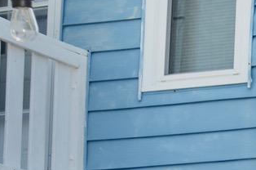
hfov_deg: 8.3
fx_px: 1668
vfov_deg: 5.6
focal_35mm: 235
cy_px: 394
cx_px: 538
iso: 100
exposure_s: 1/200
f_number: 8
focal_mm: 24
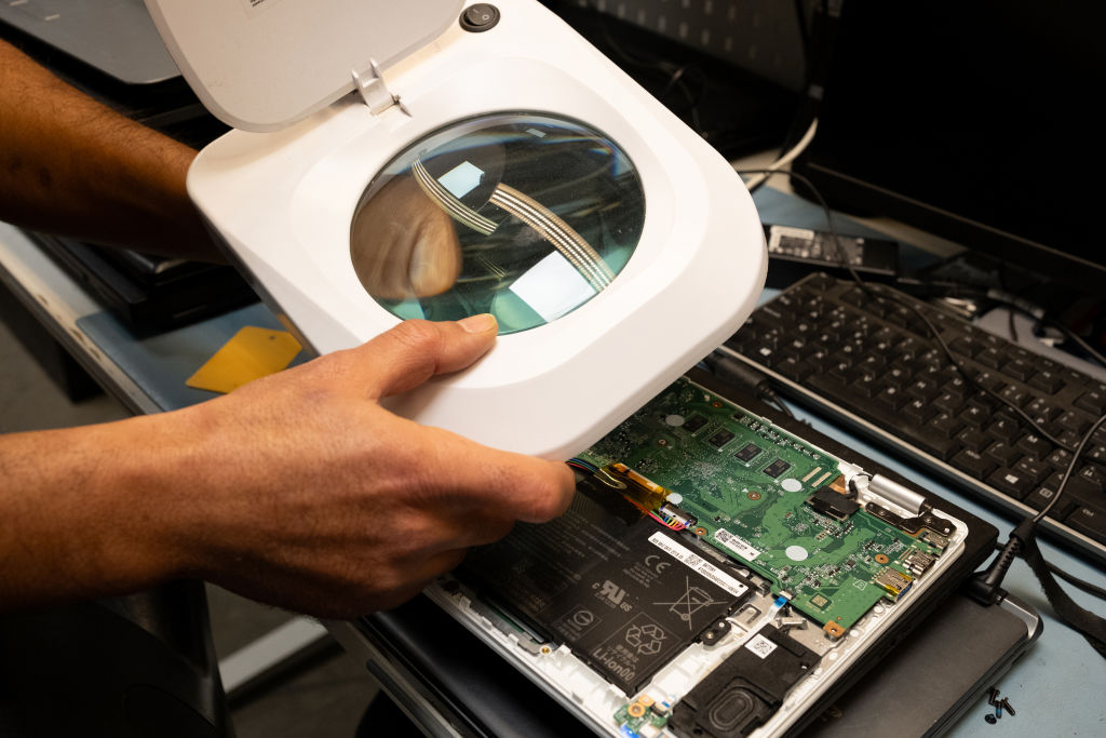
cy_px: 369
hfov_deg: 54.4
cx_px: 553
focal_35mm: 35
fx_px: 1075
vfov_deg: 37.9
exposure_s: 1/250
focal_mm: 23
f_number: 4
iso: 1600
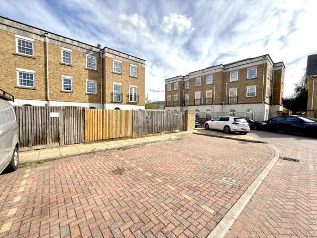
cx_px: 158
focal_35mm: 14
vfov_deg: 85.7
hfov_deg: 102.1
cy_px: 119
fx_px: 128
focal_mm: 2.22
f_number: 2.2
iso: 64
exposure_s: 1/1368
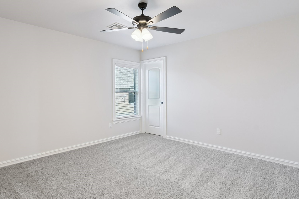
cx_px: 136
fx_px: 174
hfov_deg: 81.0
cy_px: 93
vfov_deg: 59.4
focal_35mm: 21
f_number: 6.3
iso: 200
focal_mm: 16
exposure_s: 1/40
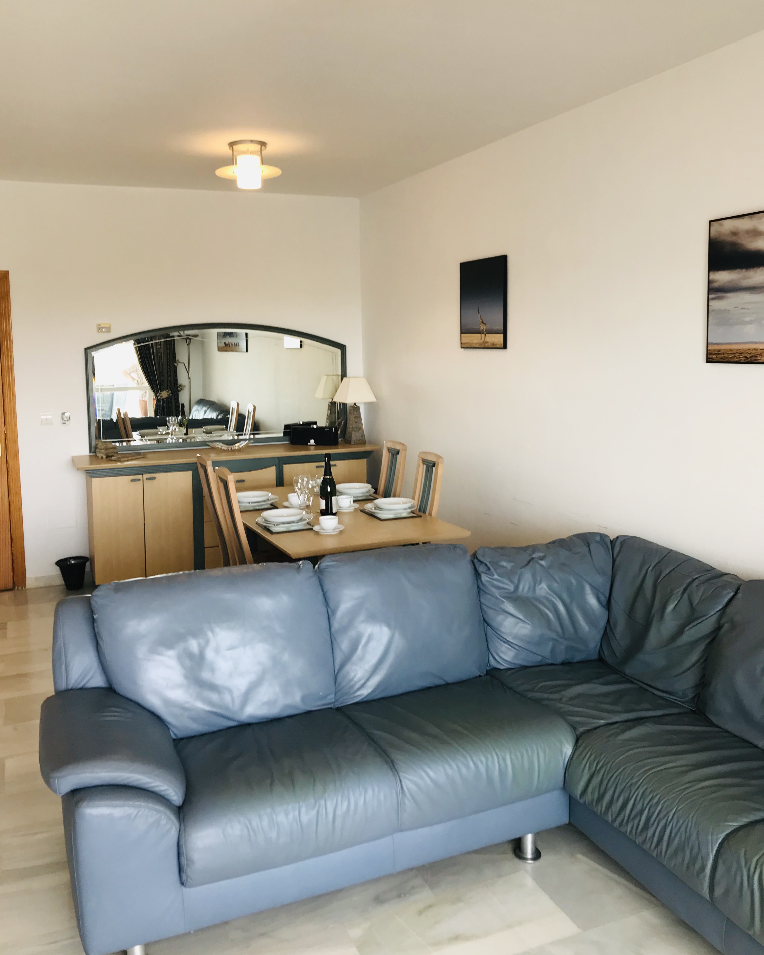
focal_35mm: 30
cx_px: 380
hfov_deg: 48.5
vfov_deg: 58.7
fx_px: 848
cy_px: 435
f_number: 1.8
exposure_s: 1/50
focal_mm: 3.99
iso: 32
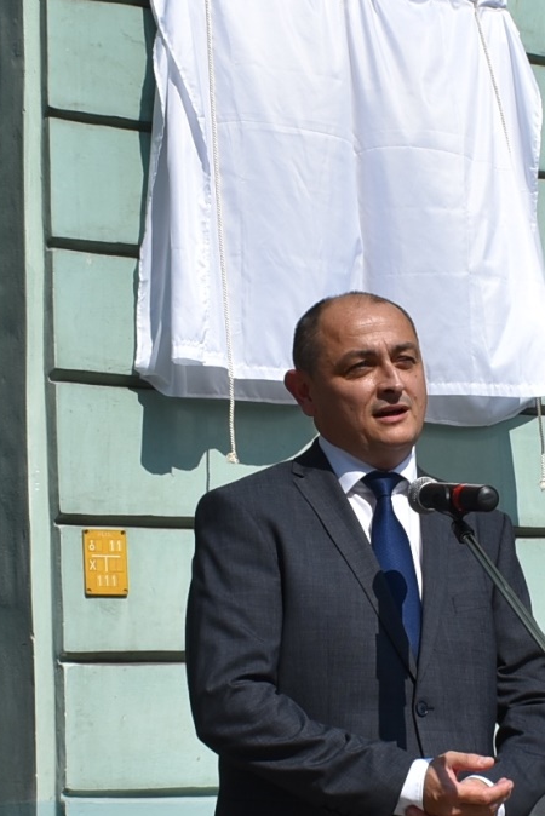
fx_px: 930
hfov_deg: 32.6
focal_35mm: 41
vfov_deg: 47.4
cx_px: 293
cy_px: 411
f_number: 9
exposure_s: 1/400
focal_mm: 18
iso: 100
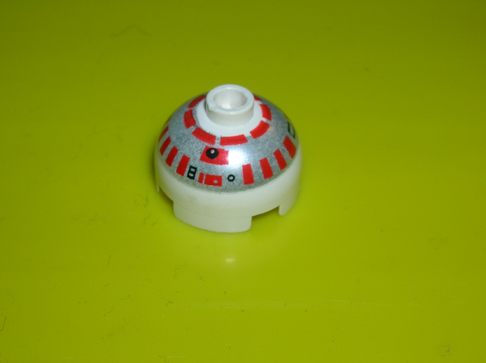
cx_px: 185
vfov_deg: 24.0
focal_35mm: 61
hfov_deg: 31.6
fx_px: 856
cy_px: 213
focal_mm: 7.7
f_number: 5.4
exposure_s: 1/60.1
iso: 50
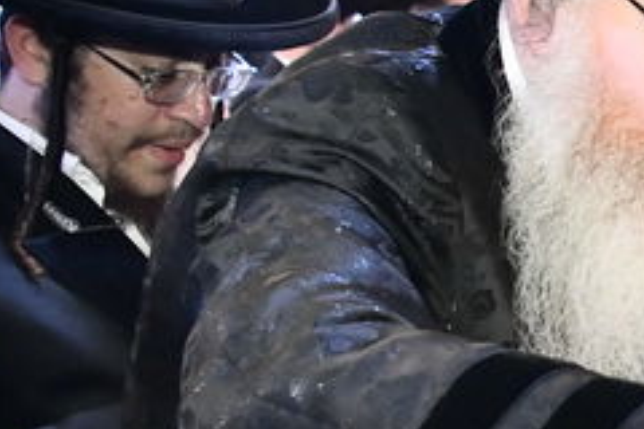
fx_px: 2916
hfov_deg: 11.4
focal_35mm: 163
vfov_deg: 8.4
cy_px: 318
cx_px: 1291
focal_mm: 28
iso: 2500
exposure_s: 1/125
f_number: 5.6
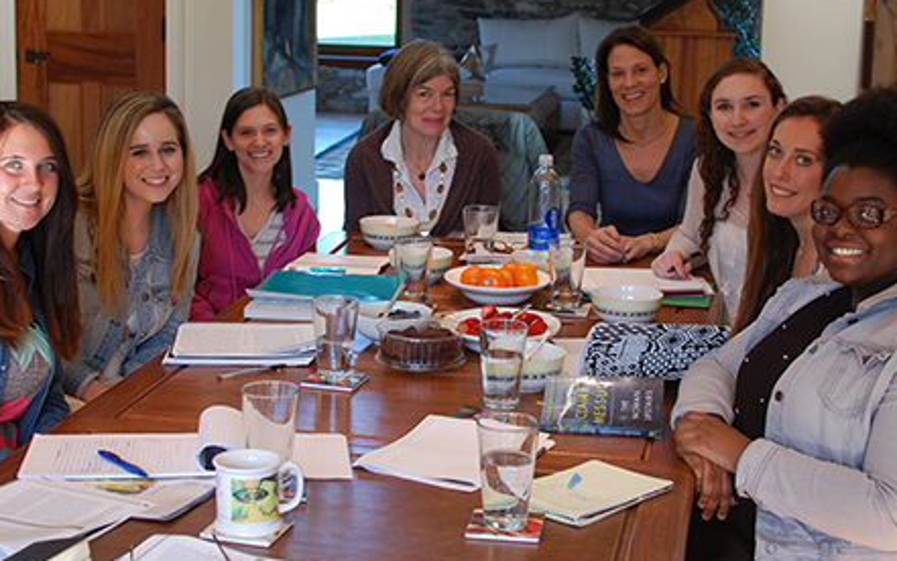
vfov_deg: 21.4
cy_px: 244
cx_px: 443
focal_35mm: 61
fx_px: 1481
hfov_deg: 33.7
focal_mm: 35
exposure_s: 1/80
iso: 400
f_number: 4.5
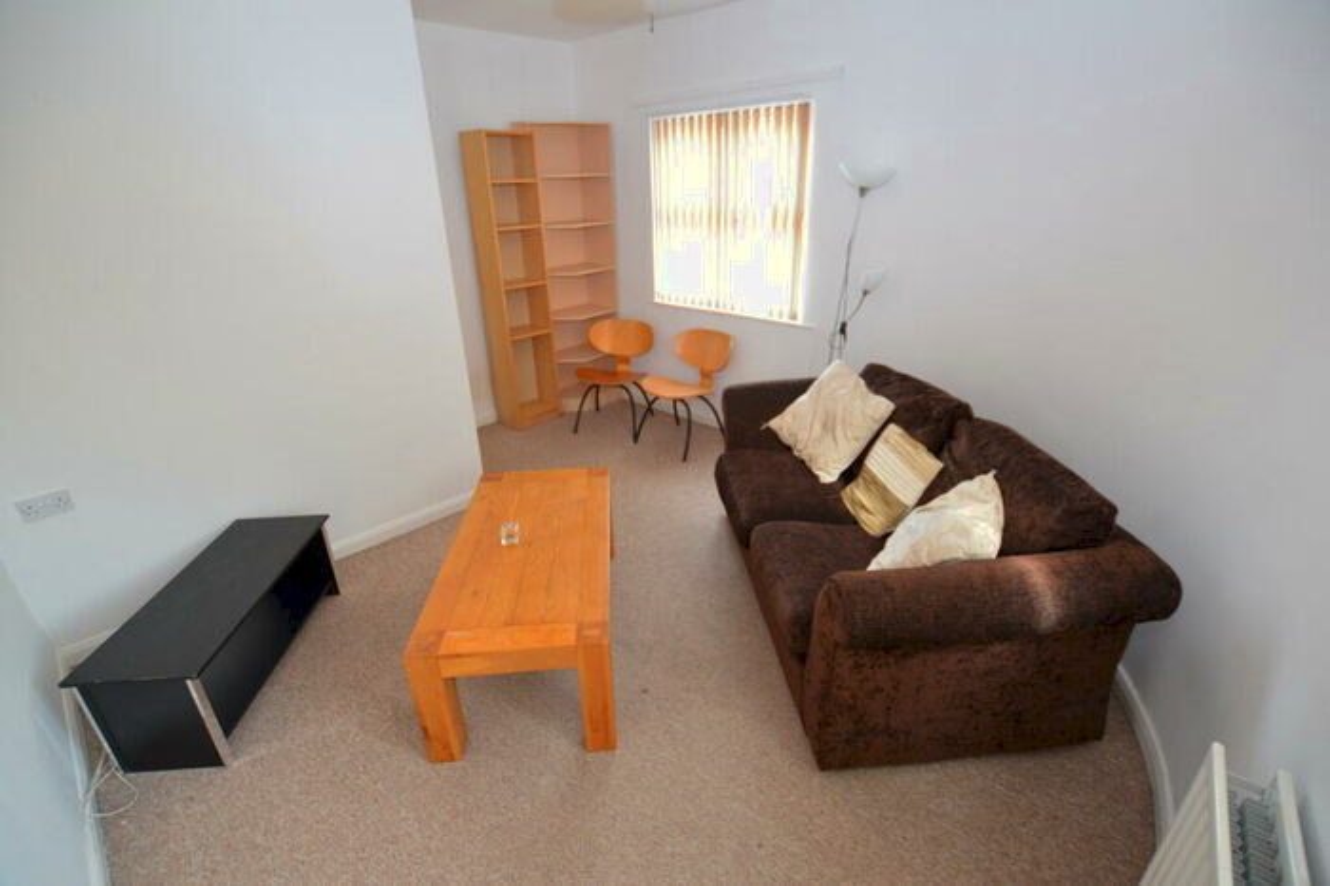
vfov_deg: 77.3
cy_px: 443
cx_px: 665
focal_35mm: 15
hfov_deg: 100.4
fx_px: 554
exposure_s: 1/60
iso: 450
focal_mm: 10
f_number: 3.5
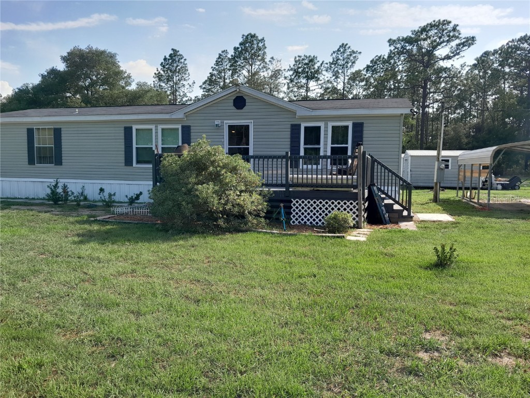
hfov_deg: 65.3
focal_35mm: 27
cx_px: 265
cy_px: 199
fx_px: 413
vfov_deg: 51.4
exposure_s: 1/236
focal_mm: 4
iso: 40
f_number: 1.8
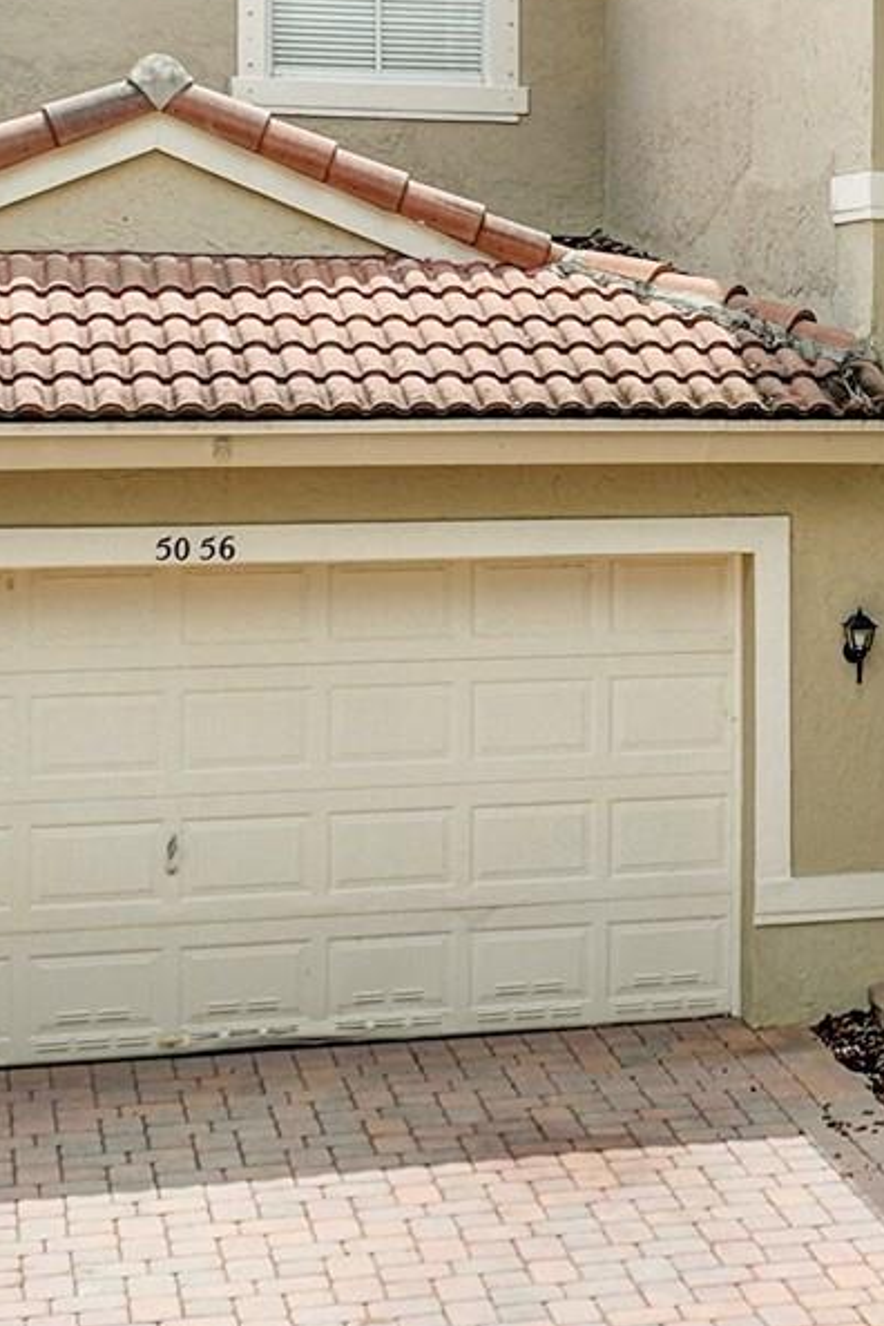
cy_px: 357
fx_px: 3167
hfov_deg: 15.2
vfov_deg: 23.4
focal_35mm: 86
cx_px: 1121
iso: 270
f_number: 2.8
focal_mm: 12.3
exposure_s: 1/2500
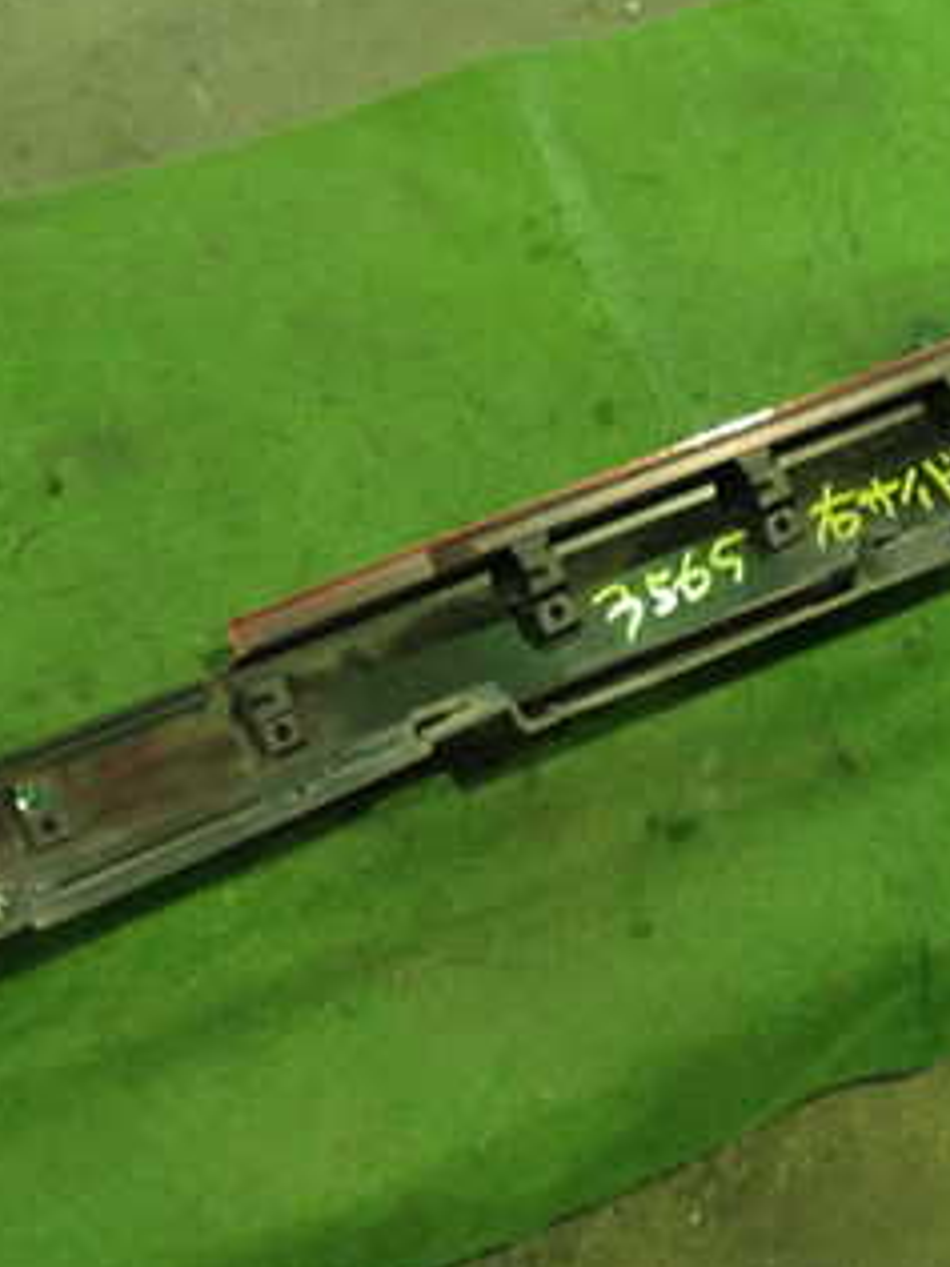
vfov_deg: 33.7
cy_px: 525
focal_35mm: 57
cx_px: 661
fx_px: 2086
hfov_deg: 25.5
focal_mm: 5.4
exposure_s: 1/25
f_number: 2.3
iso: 800
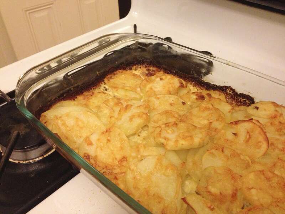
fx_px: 288
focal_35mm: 35
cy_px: 107
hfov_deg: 52.6
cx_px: 142
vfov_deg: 40.7
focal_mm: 4.28
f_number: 2.4
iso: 400
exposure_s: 1/20
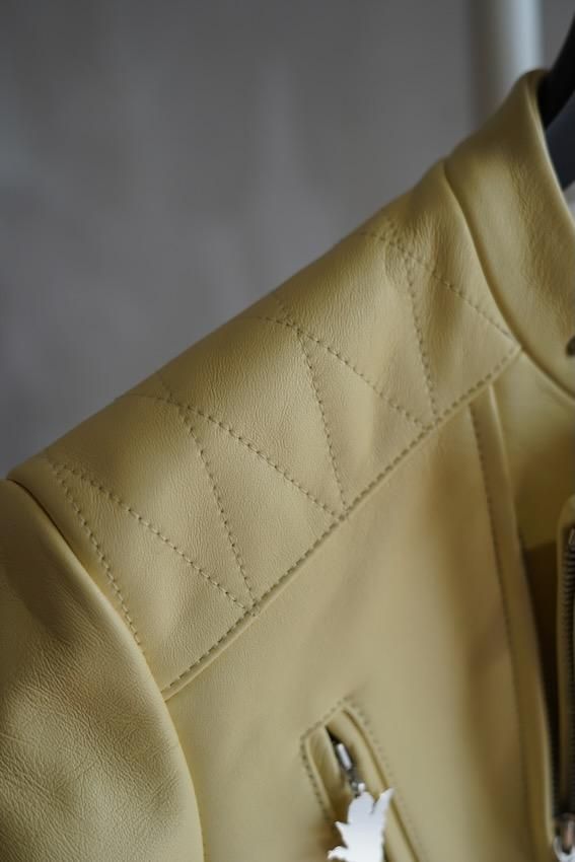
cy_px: 431
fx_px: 1197
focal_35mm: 50
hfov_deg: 27.0
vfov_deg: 39.6
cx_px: 288
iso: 320
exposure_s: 1/80
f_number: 3.2
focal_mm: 50
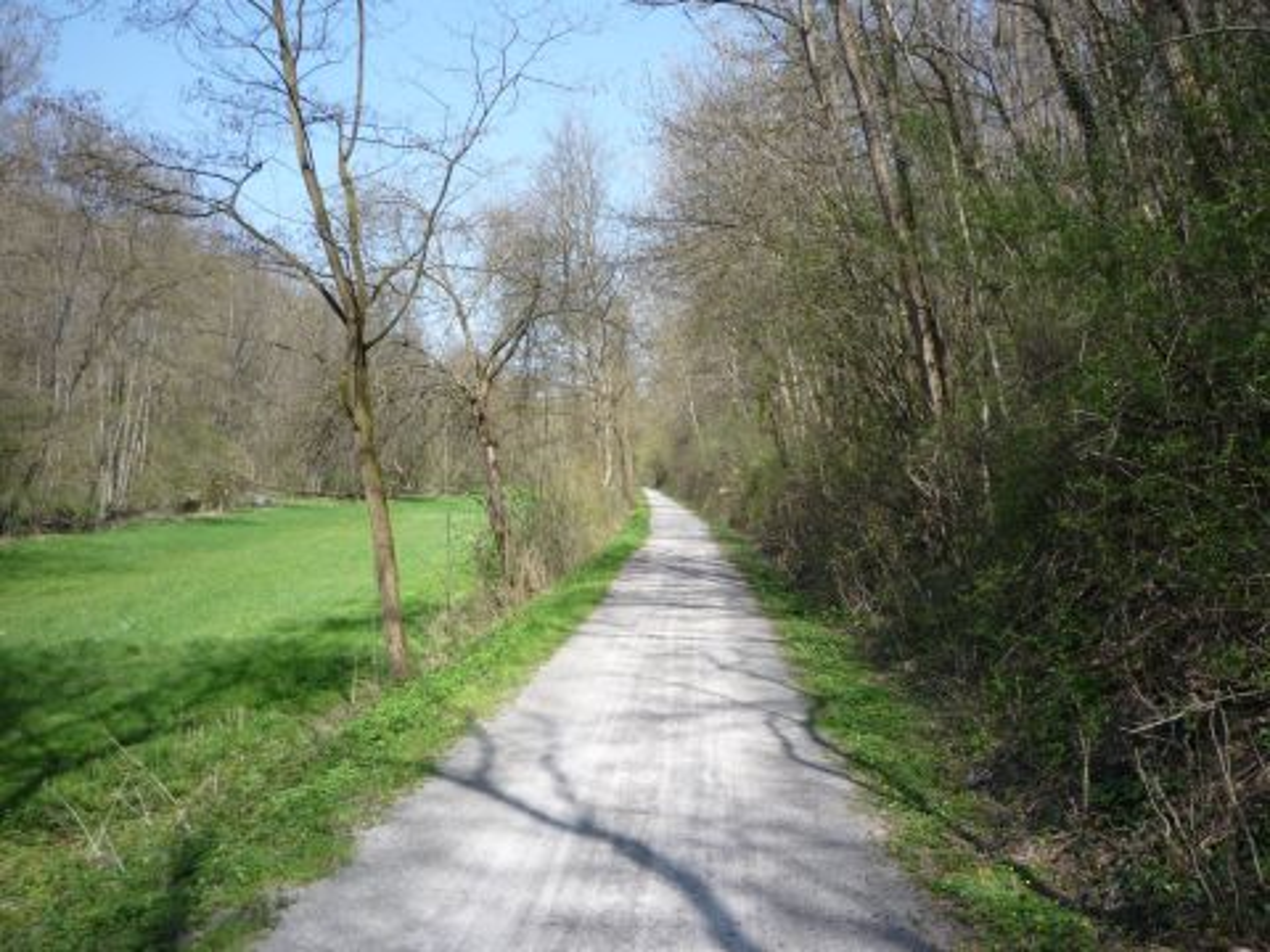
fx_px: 1174
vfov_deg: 44.2
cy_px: 476
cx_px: 635
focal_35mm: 32
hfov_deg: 56.8
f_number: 4
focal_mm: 5.2
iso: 100
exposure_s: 1/400
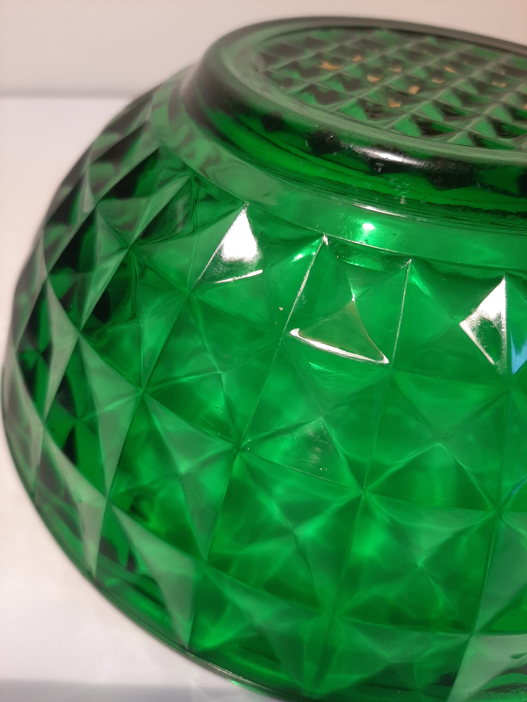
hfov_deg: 53.1
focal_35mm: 26
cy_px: 351
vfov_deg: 67.3
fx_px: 528
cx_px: 264
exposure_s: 1/50
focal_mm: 3.93
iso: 80
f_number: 1.7
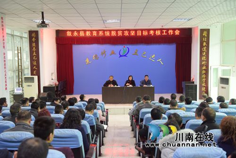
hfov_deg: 50.7
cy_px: 79
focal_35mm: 38
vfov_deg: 35.1
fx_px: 249
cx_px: 118
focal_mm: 38
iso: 1250
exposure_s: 1/50
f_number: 3.5
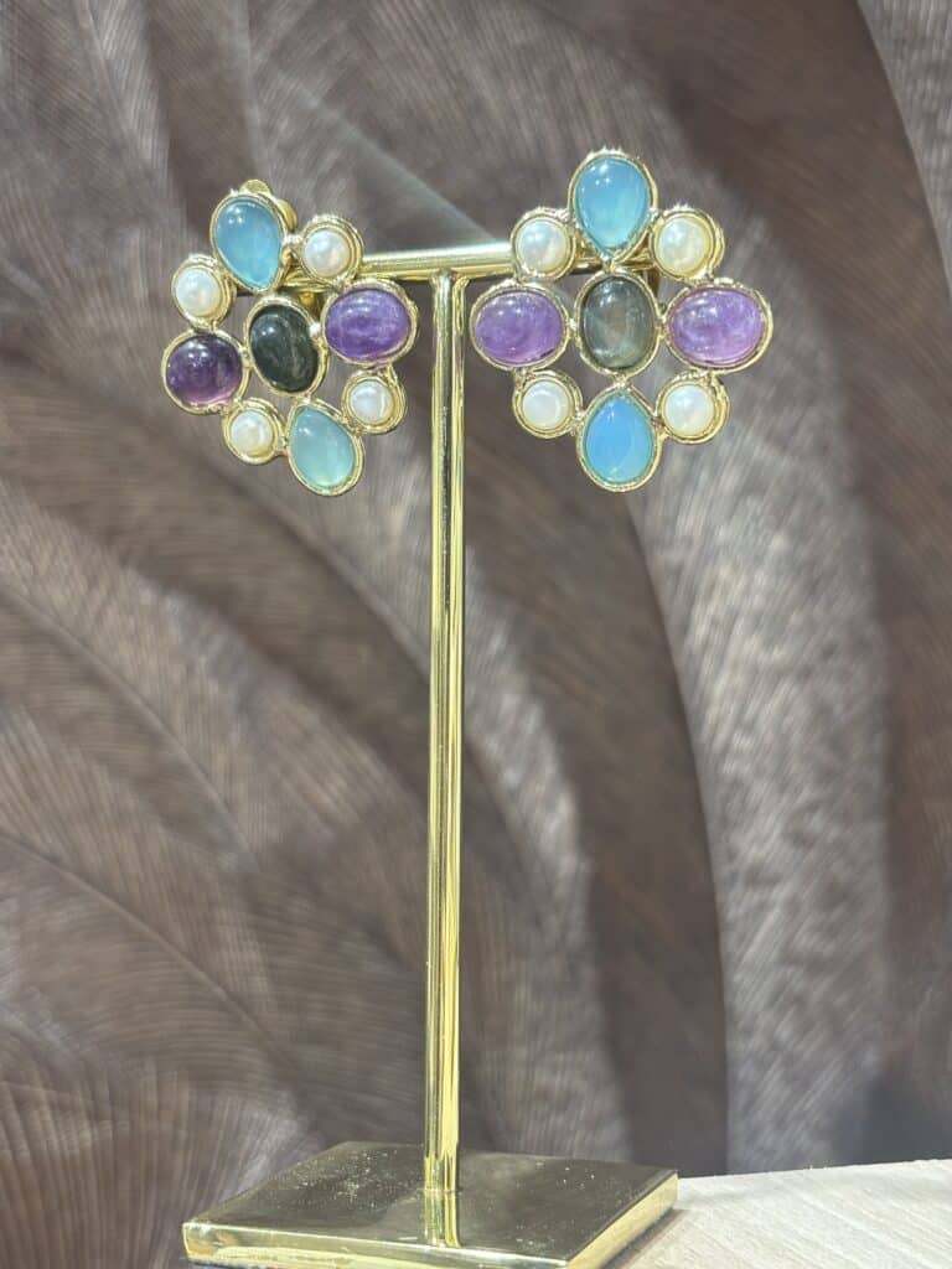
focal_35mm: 52
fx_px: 1907
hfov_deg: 28.0
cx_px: 476
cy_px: 634
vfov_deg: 36.8
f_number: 1.6
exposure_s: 1/50
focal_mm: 5.96
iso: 64
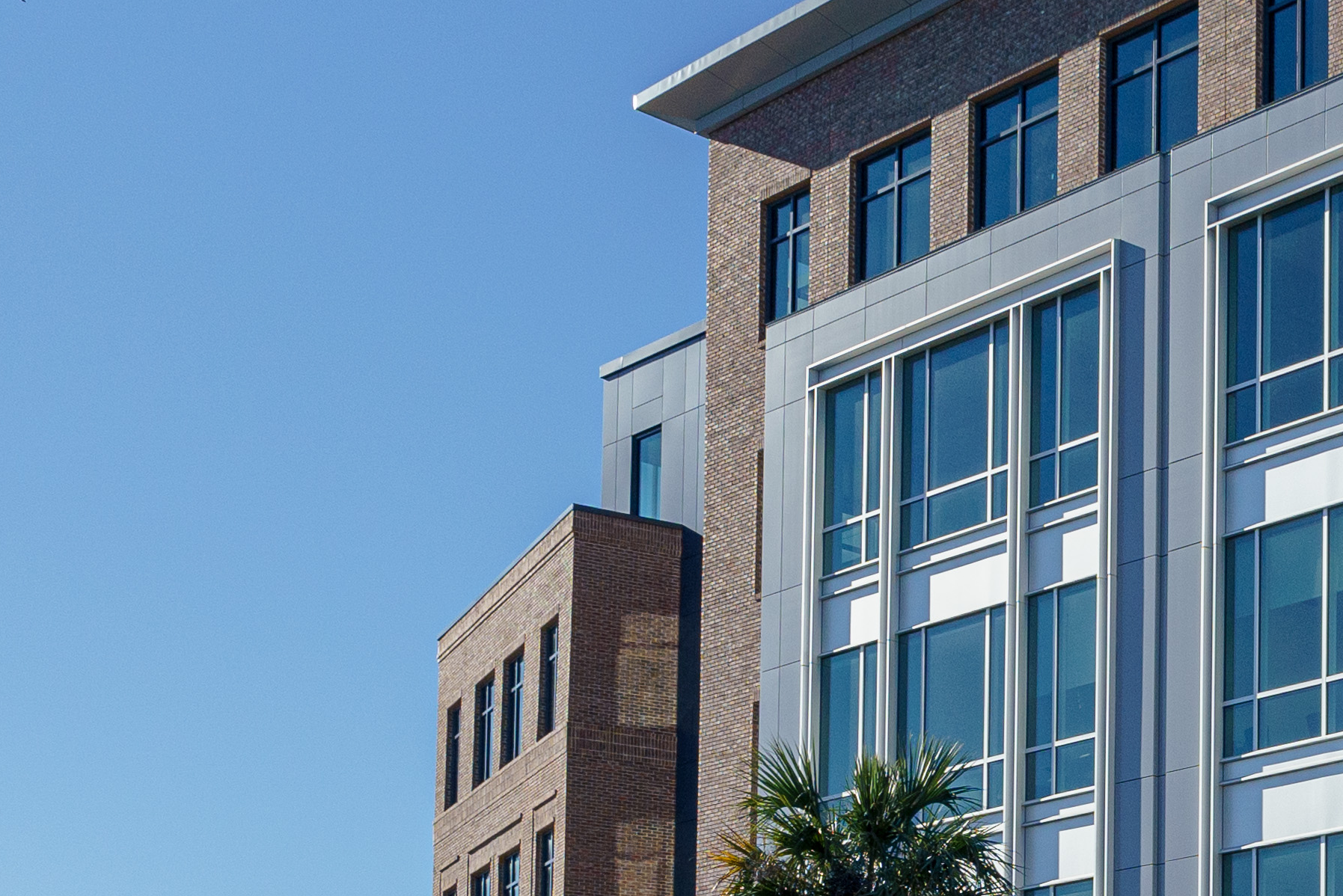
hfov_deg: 27.5
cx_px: 1573
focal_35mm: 65
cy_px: 707
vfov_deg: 20.7
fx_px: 2426
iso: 640
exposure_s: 1/1600
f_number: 8
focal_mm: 20
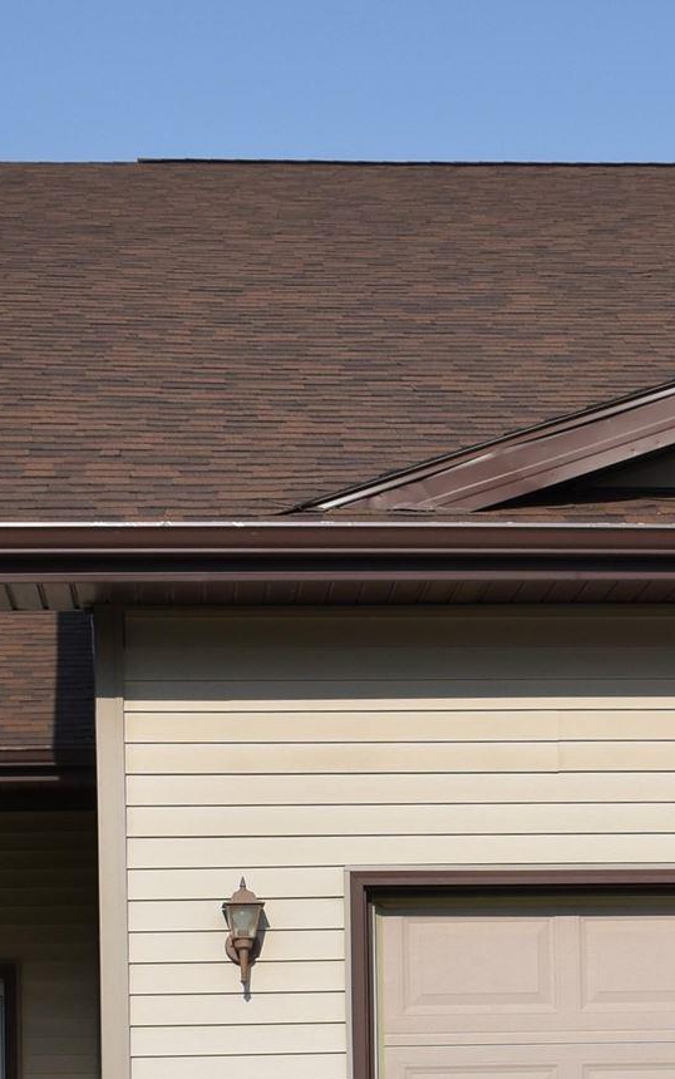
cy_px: 1064
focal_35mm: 131
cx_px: 556
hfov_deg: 10.0
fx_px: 3853
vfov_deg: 15.7
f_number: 9
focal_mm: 24
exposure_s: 1/320
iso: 100
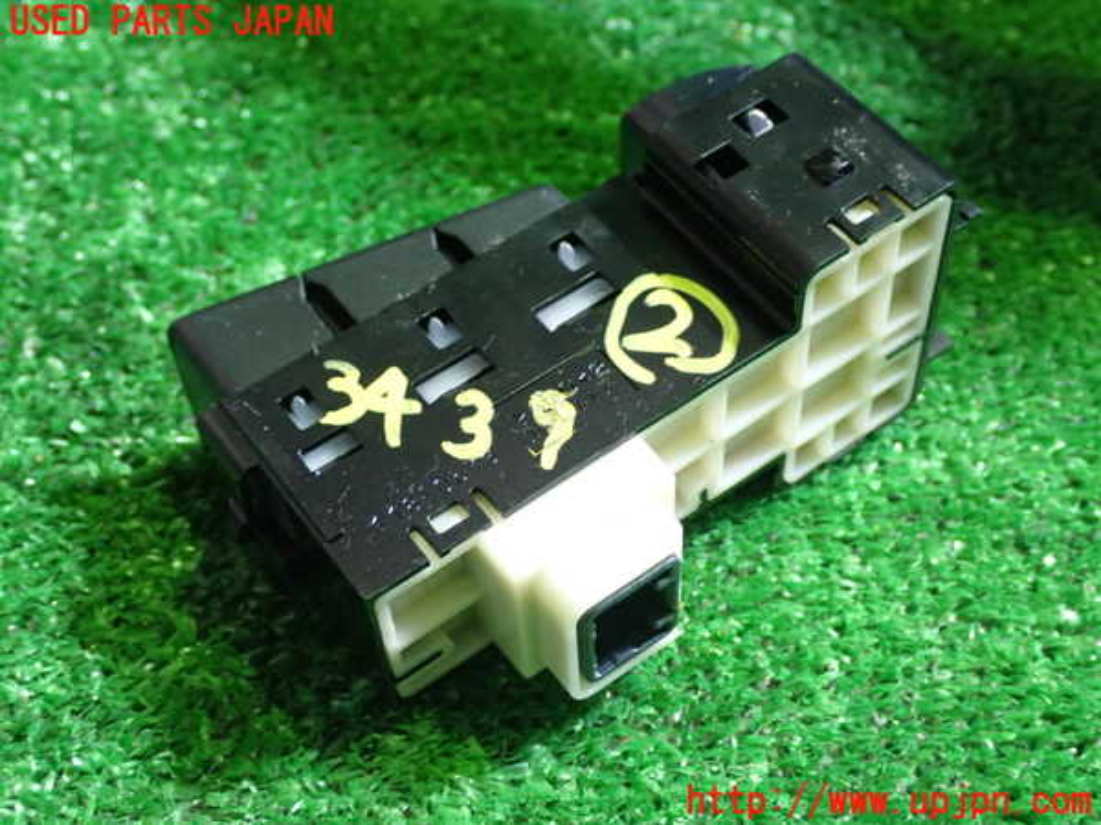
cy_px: 412
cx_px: 550
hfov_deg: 35.5
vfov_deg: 27.0
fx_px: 1718
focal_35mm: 54
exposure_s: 1/25
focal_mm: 9.65
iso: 800
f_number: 3.3
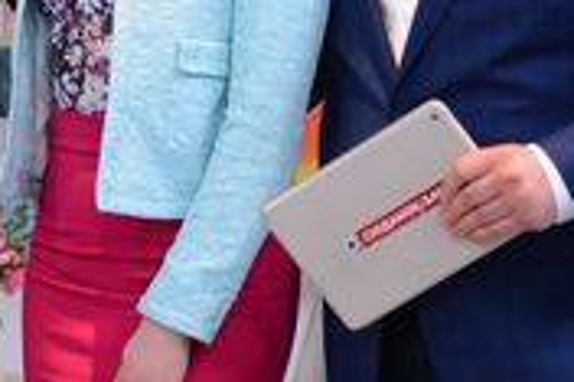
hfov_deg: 8.6
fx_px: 3807
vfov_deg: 5.7
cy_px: 28
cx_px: 160
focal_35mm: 239
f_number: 2.8
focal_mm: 70
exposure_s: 1/200
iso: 1000
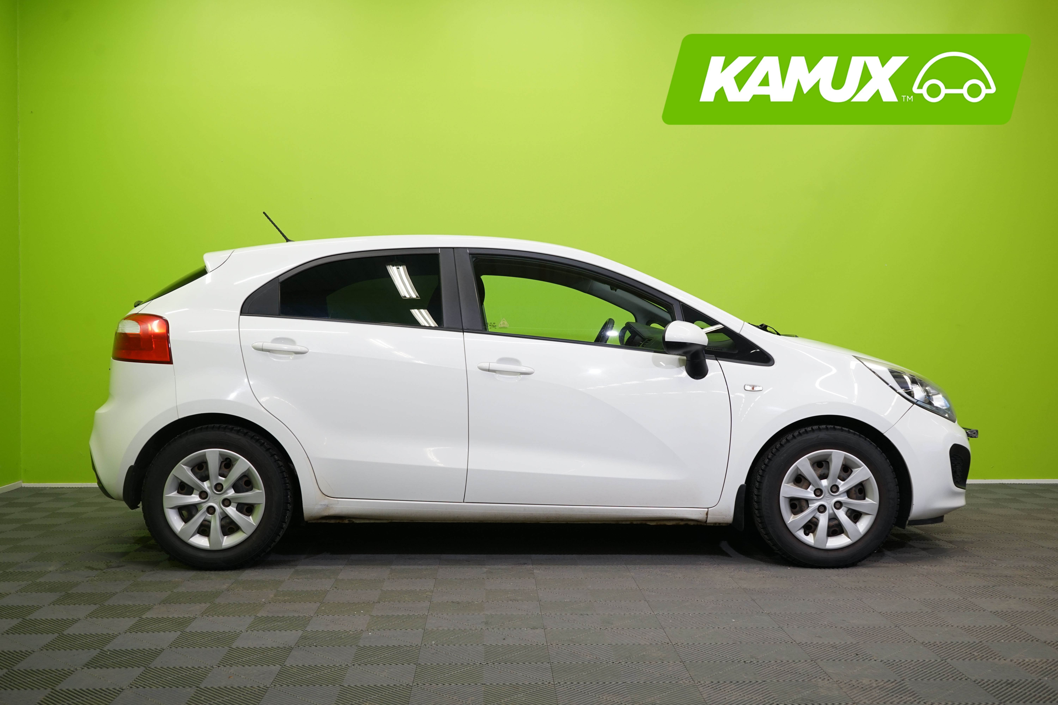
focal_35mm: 38
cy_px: 352
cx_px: 529
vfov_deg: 35.1
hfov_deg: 50.7
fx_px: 1117
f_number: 6.3
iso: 500
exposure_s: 1/30
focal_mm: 38
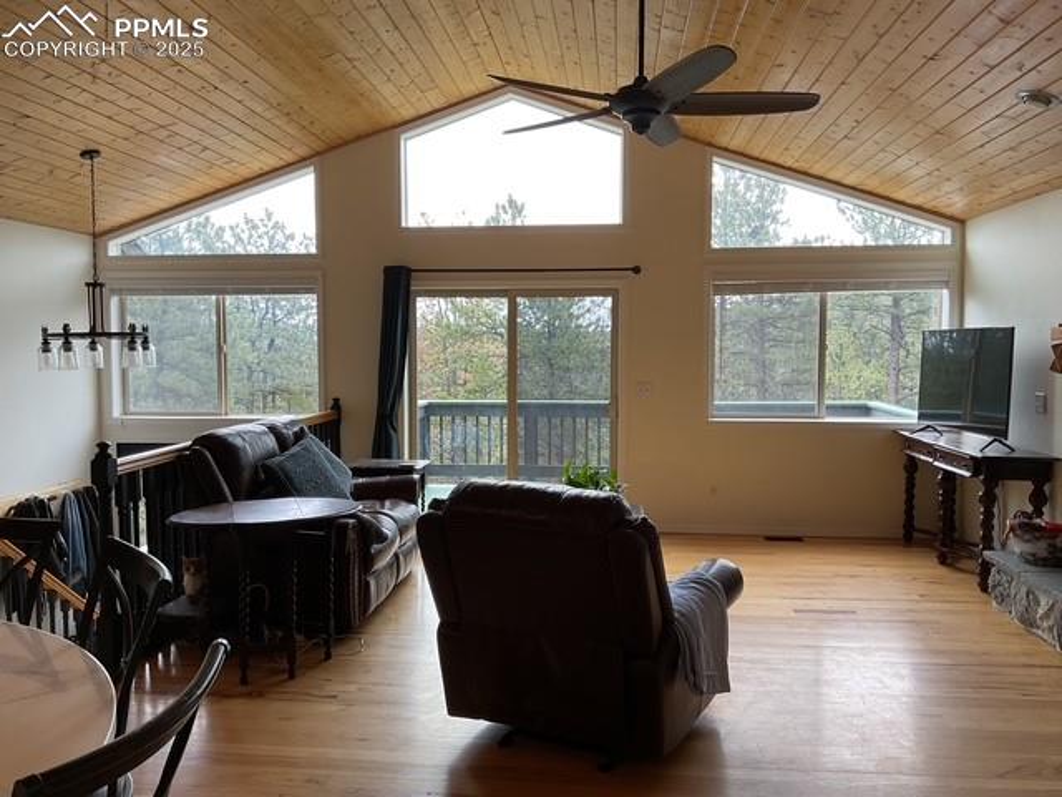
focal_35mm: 29
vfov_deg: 48.2
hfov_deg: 61.7
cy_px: 398
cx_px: 531
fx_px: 890
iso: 32
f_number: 1.8
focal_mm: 3
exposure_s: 1/120
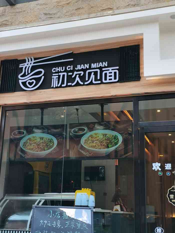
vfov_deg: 38.2
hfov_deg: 29.1
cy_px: 116
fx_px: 337
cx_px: 88
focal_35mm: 50
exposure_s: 1/100
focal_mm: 5.58
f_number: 1.8
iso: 50
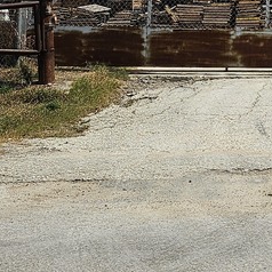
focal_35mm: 123
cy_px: -152
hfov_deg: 13.6
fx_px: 1093
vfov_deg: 13.3
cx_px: 358
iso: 10
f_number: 1.7
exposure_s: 1/2314
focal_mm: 6.3
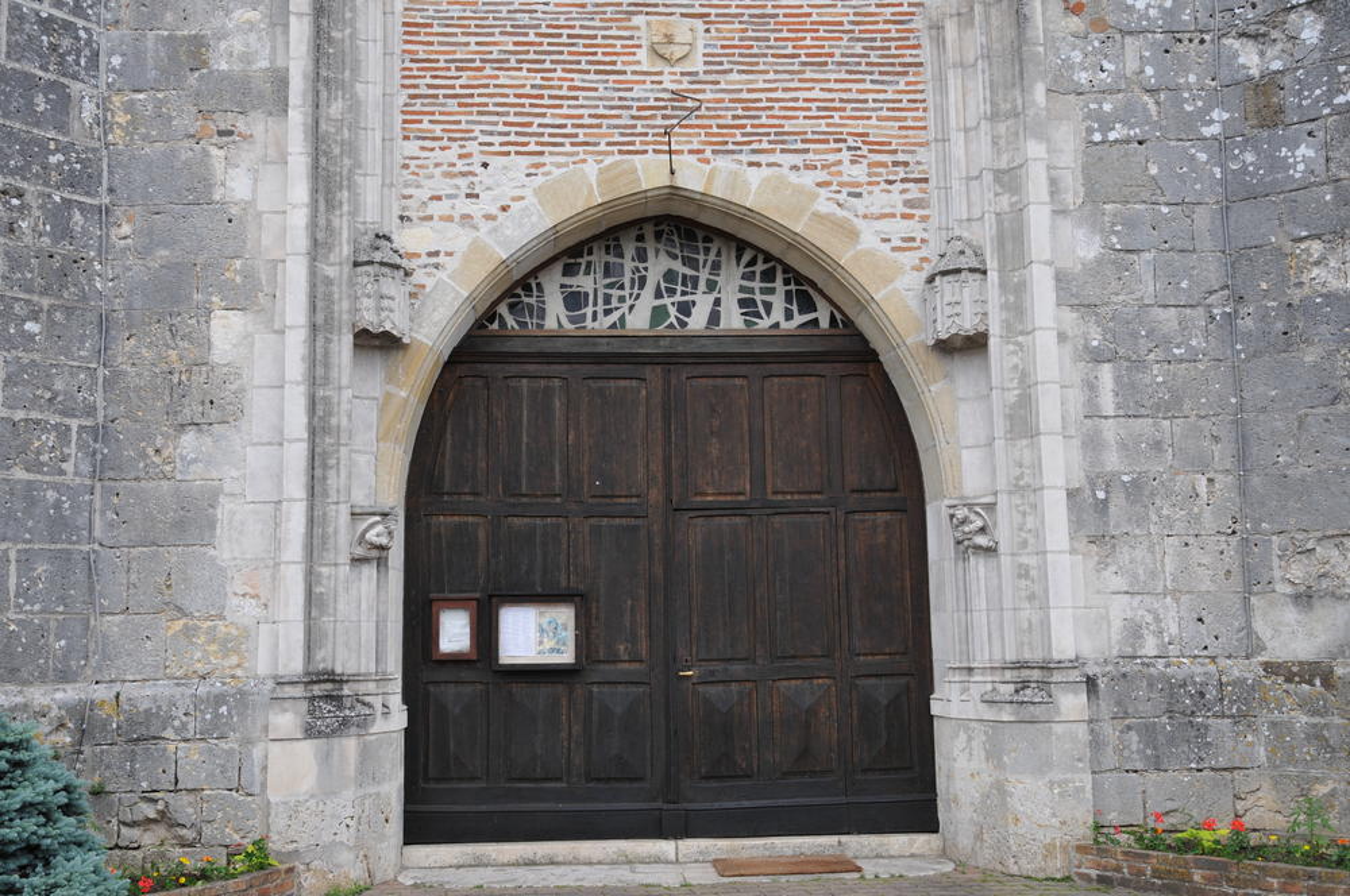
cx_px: 675
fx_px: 1404
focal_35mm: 38
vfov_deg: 35.4
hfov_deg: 51.3
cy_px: 448
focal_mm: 25
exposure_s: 1/160
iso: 200
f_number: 6.3
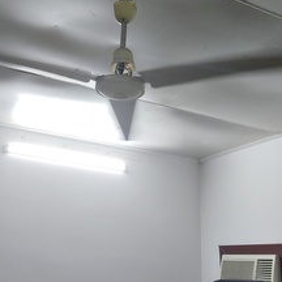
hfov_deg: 39.1
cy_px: 108
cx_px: 130
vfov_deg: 38.9
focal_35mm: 43
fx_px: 396
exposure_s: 1/100
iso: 347
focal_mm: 5.56
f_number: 1.88
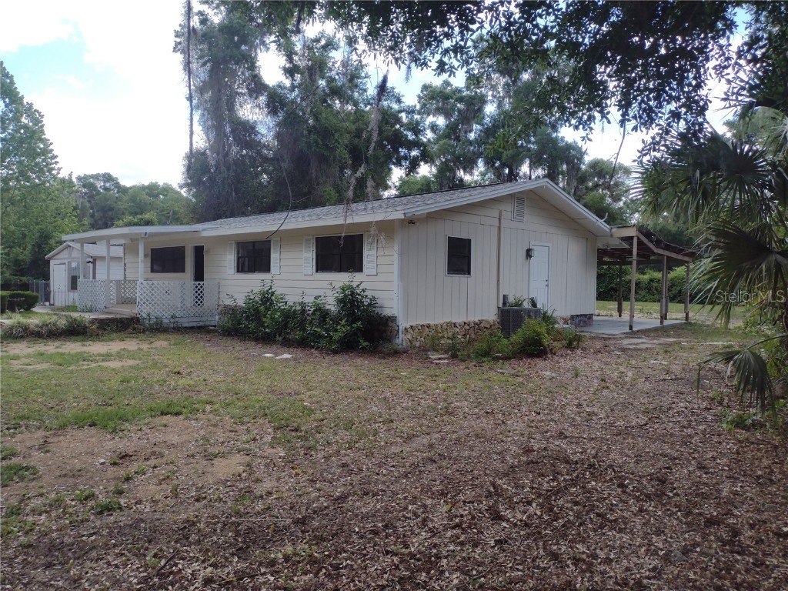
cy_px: 296
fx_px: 615
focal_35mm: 27
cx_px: 394
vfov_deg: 51.4
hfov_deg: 65.3
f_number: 1.7
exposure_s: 1/1230
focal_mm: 4.71
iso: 100
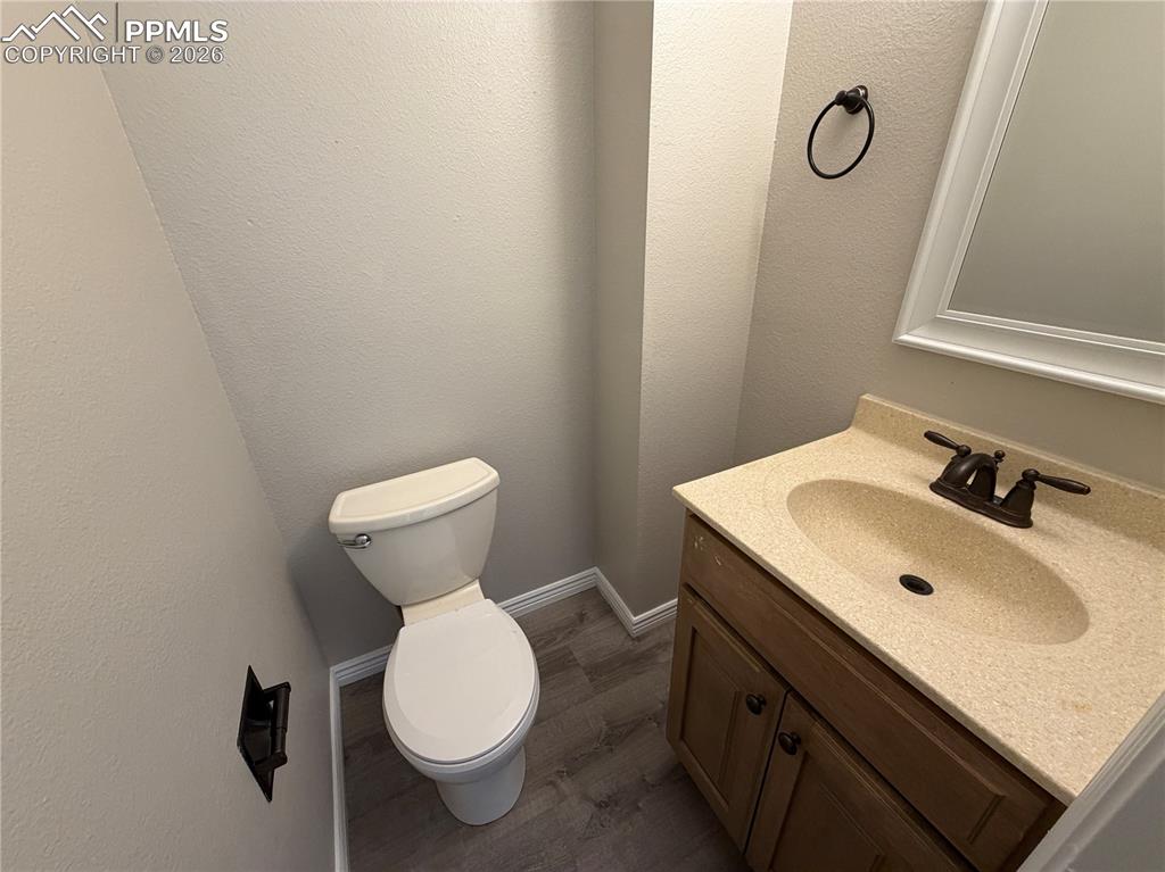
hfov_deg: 102.1
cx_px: 582
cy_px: 436
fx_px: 471
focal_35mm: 14
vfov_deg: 85.6
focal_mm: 2.22
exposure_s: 1/60
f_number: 2.2
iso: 250
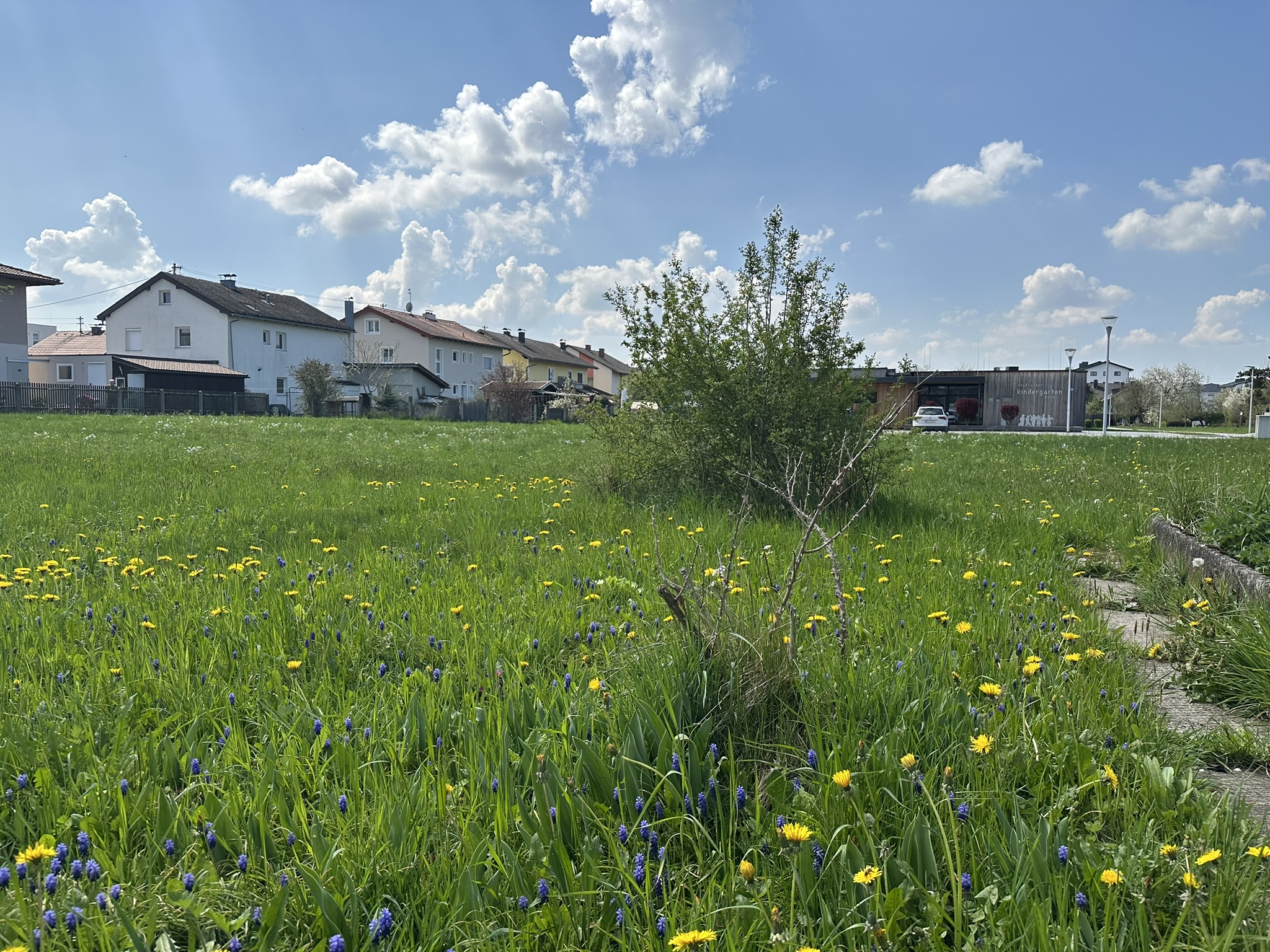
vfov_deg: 56.8
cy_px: 476
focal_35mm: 24
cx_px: 635
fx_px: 881
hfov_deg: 71.6
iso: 80
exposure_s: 1/5848
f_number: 1.78
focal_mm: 6.86
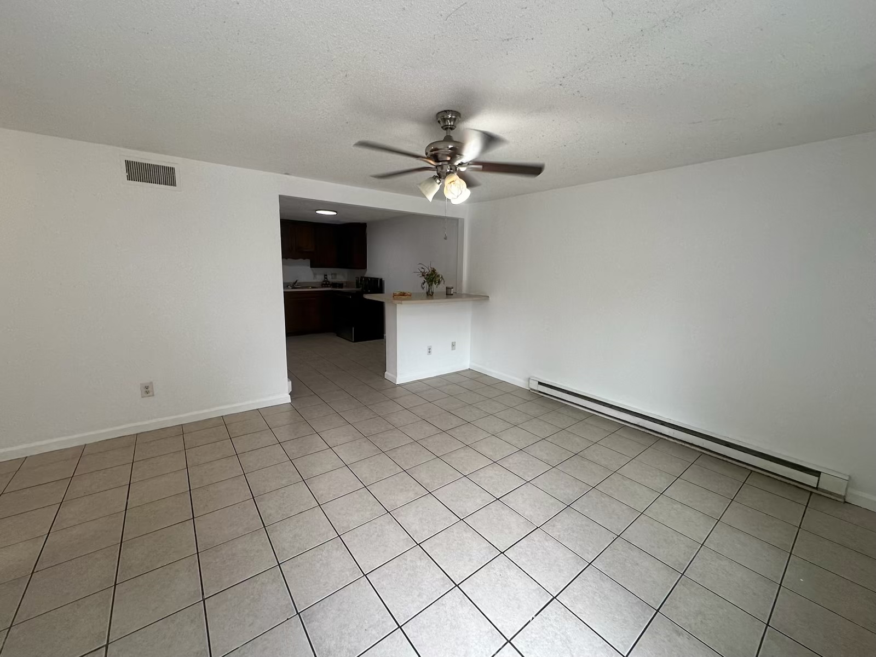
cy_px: 328
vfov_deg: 85.7
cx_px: 438
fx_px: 354
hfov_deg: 102.1
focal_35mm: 14
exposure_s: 1/120
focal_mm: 2.22
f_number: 2.2
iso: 125
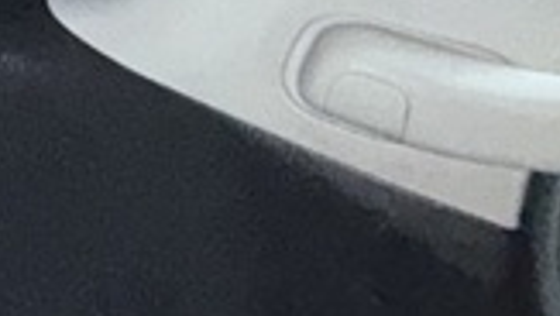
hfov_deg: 12.5
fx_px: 1427
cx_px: -1007
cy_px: -189
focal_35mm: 96
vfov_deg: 11.9
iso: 160
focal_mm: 2.22
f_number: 2.2
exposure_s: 1/34
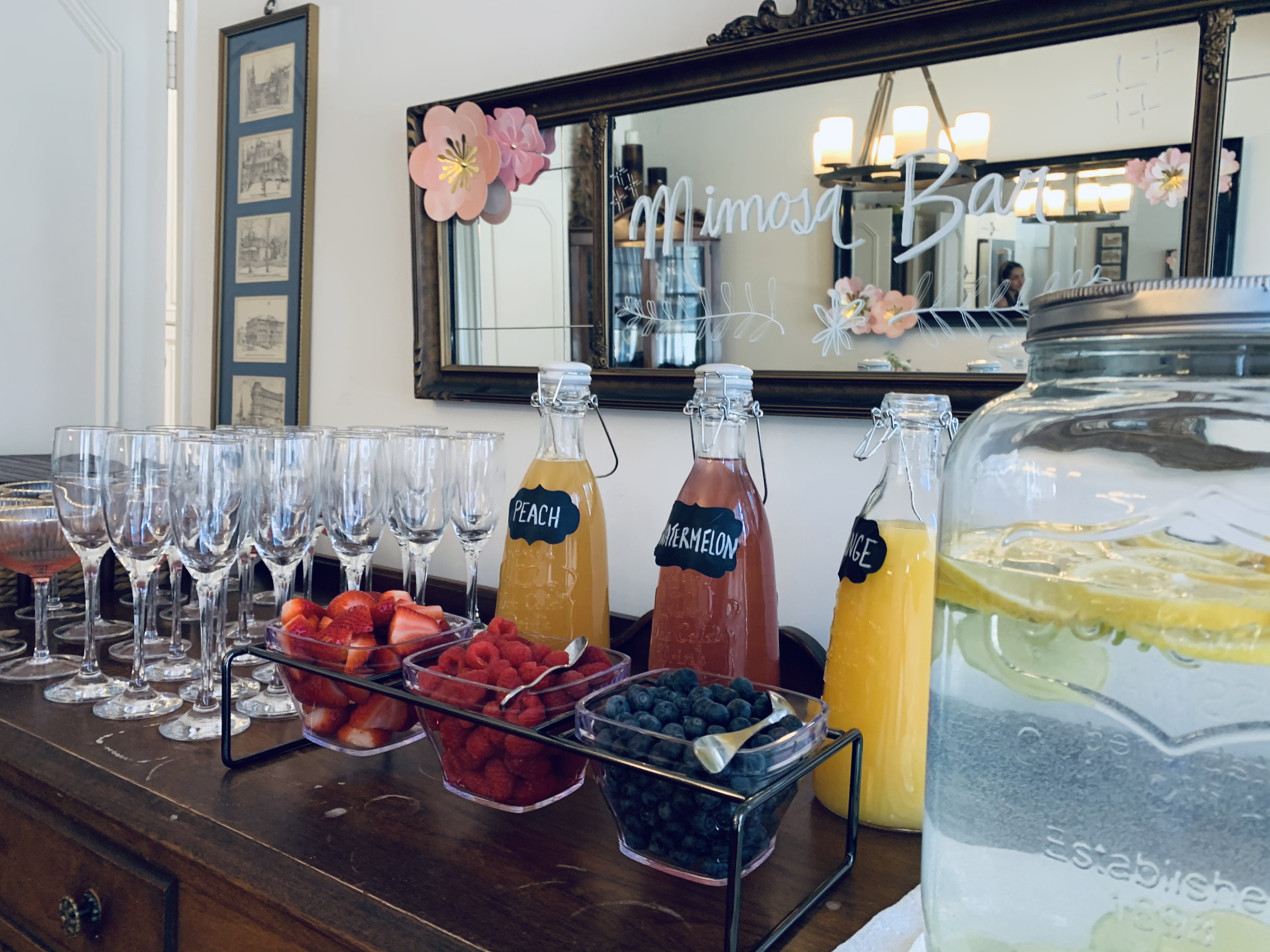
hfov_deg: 67.3
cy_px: 476
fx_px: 954
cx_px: 635
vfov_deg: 53.1
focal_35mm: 26
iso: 125
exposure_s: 1/60
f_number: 1.8
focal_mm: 4.25
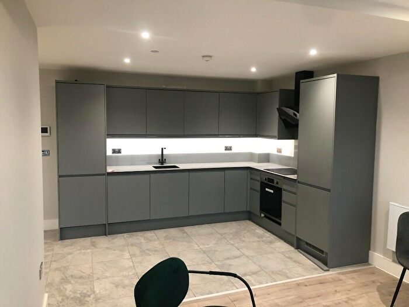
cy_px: 154
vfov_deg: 49.7
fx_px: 331
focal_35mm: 28
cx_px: 204
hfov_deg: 63.4
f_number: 1.8
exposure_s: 1/17
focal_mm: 3.99
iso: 80
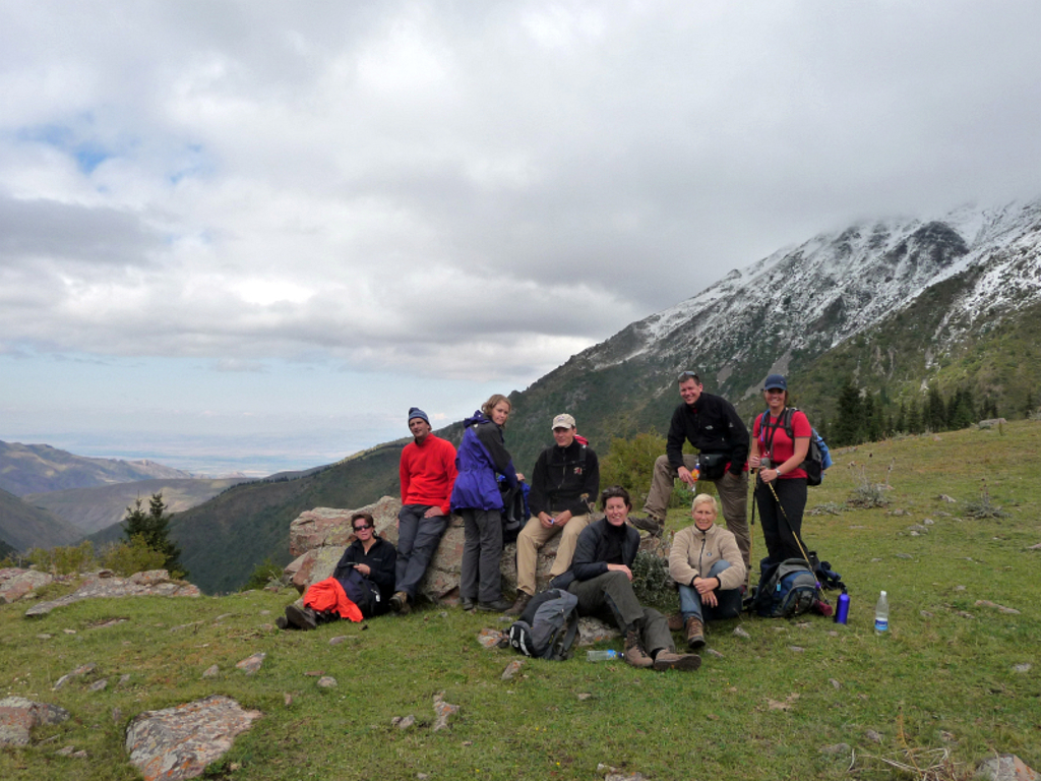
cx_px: 520
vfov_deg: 46.8
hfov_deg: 60.0
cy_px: 390
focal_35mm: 30
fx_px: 902
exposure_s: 1/250
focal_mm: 5
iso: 160
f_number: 8
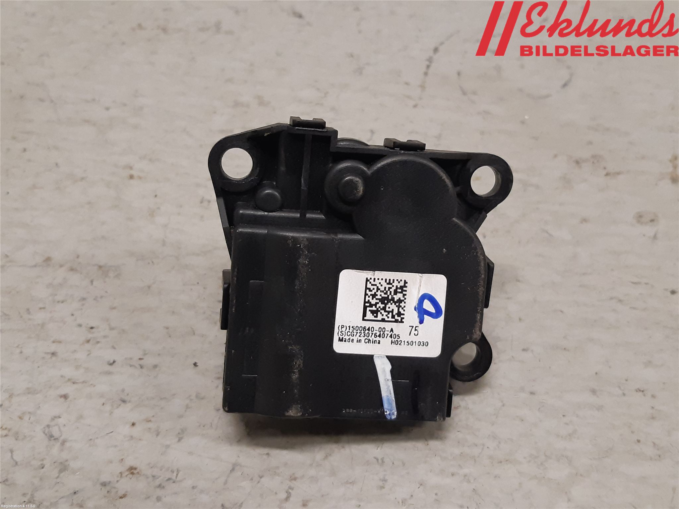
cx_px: 340
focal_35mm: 26
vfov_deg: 53.1
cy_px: 254
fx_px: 510
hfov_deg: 67.3
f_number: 1.7
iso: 160
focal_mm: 3.93
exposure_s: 1/50
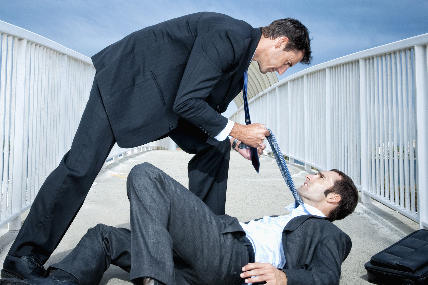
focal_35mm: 69
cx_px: 174
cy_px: 98
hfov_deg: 29.2
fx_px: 820
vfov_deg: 19.6
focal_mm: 38
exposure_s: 1/250
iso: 200
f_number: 14
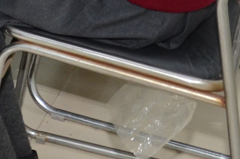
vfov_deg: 6.3
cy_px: -312
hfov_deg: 9.2
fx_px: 1331
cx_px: -345
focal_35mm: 200
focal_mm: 22
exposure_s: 1/90
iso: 640
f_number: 4
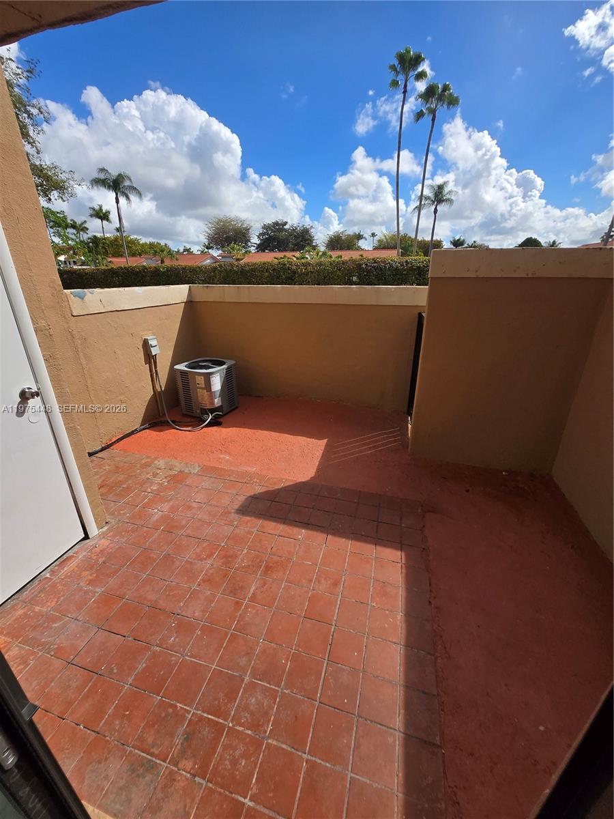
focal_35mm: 13
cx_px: 307
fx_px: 307
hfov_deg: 89.9
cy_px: 410
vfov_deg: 106.2
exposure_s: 1/1468
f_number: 2.2
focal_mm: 1.7
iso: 25
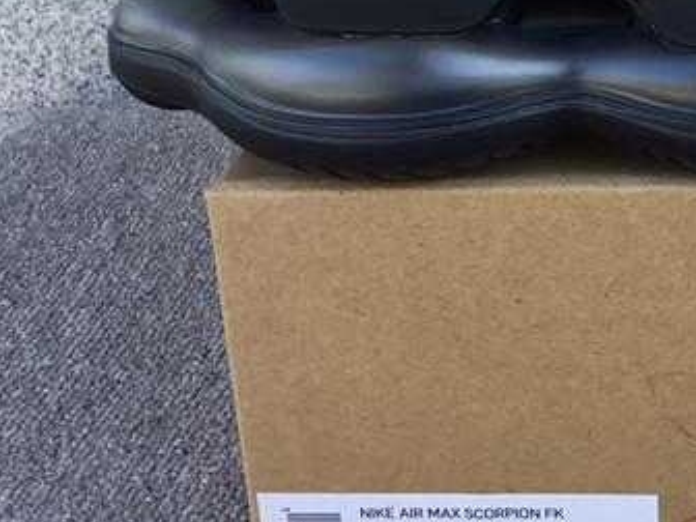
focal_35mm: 83
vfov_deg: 17.4
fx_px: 1669
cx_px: 758
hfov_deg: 22.3
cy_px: 11
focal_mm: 3.3
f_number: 2.4
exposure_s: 1/107
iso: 25
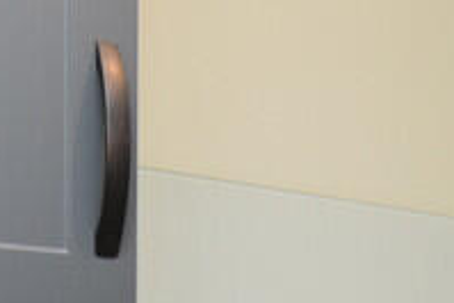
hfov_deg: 25.1
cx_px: 447
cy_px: 320
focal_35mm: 77
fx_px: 972
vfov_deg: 17.2
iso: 800
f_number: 4
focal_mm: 10
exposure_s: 1/125
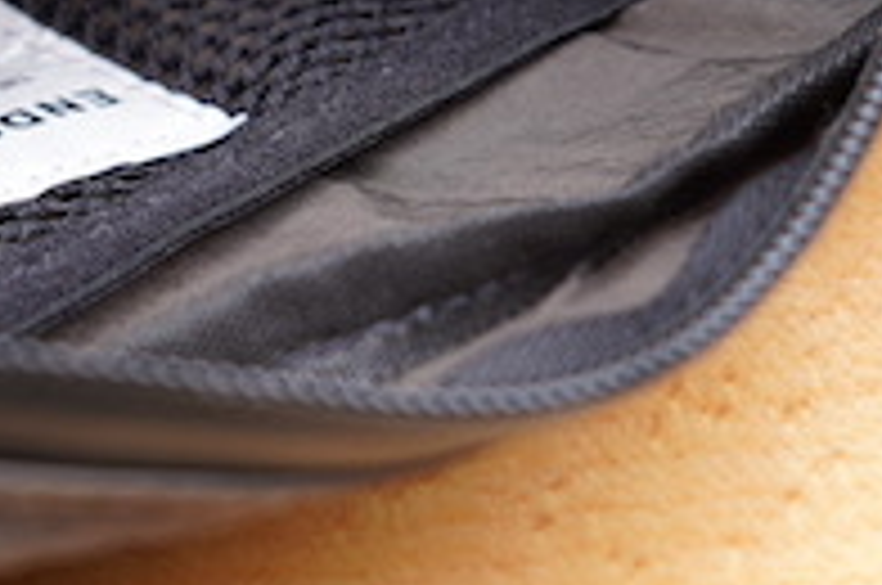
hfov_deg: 18.0
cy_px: -22
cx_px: -14
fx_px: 2715
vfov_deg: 12.1
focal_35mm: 111
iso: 100
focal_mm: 34
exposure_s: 1/80
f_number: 5
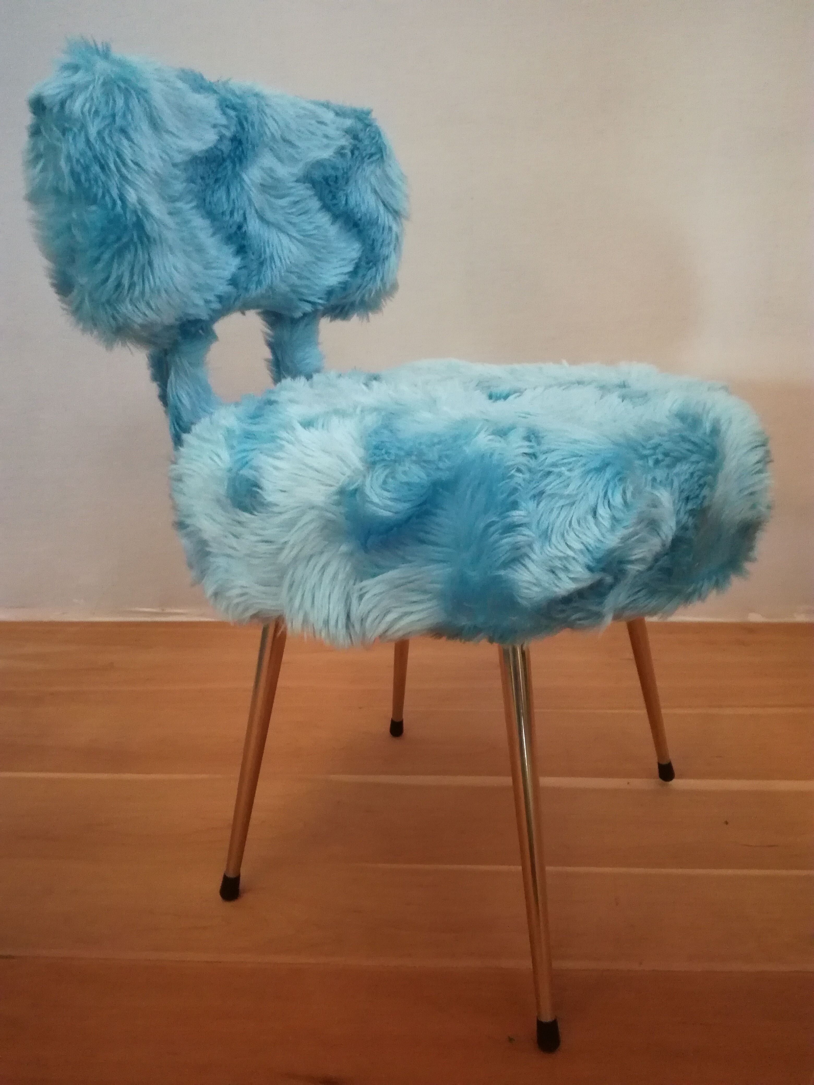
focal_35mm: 27
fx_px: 847
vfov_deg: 65.3
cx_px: 407
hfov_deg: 51.4
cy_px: 542
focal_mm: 3.79
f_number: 2
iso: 800
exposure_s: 1/17.1
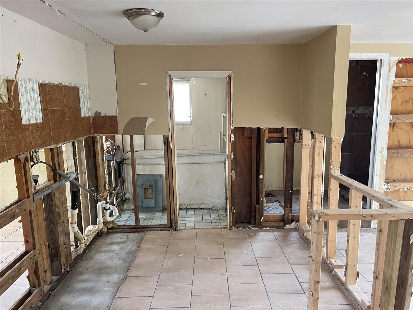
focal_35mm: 25
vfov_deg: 54.9
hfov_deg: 69.4
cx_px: 206
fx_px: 298
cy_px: 155
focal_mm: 5.1
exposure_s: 1/60
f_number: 1.6
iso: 125
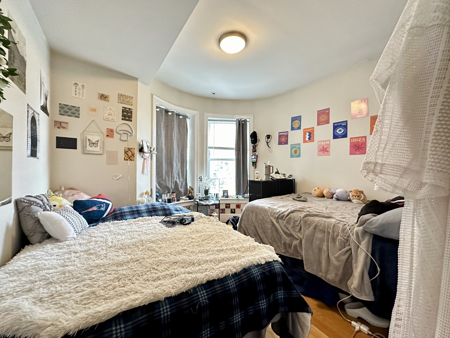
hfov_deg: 102.1
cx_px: 225
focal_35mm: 14
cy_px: 169
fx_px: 182
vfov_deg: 85.7
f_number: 2.2
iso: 640
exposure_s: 1/60
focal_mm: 2.22
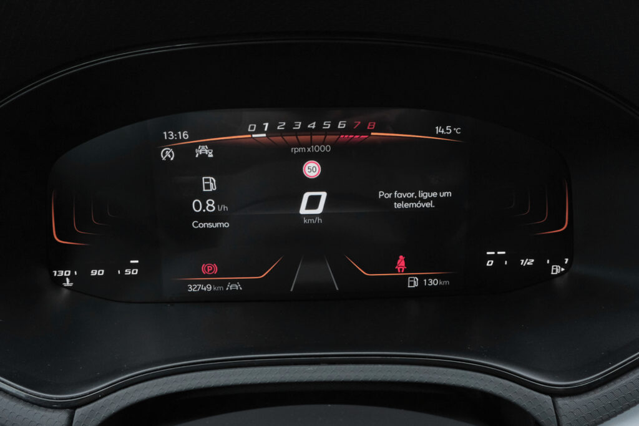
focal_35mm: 27
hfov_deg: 67.4
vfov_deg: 47.9
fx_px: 479
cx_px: 320
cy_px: 213
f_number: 9
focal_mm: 18.1
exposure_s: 1/160
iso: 2000
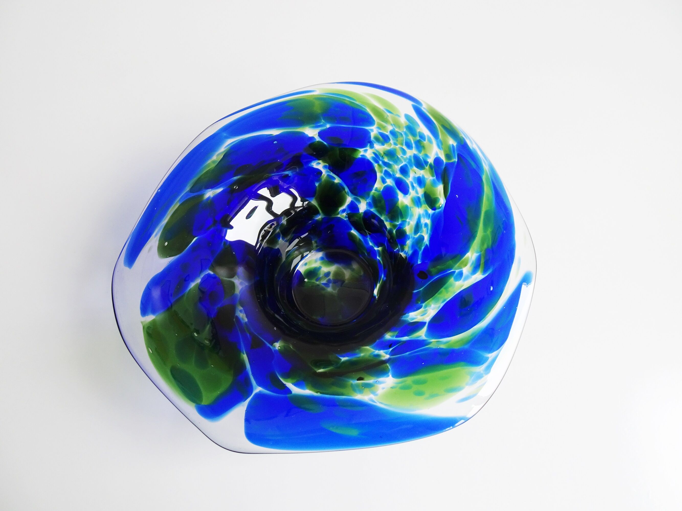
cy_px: 256
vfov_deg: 56.8
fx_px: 473
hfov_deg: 71.6
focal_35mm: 24
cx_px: 341
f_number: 3.5
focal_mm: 4.1
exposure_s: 1/30
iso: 80
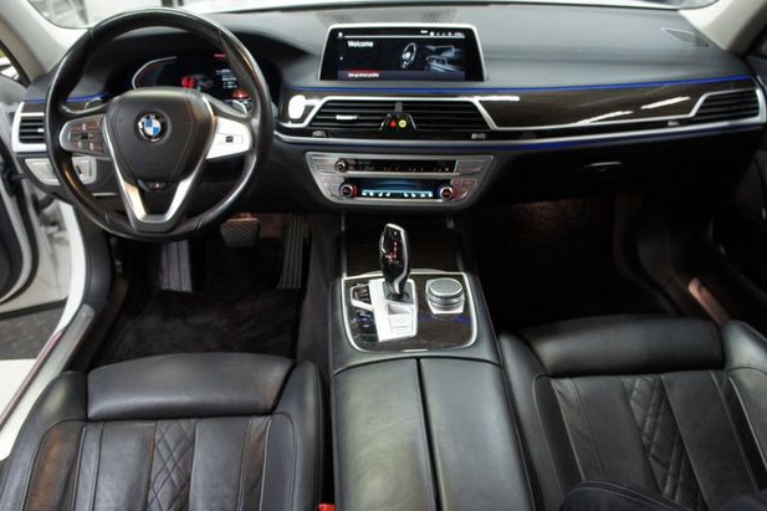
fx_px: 596
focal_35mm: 28
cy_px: 249
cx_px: 383
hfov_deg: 65.5
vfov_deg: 46.4
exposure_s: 1/30
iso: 1000
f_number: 3.5
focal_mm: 18
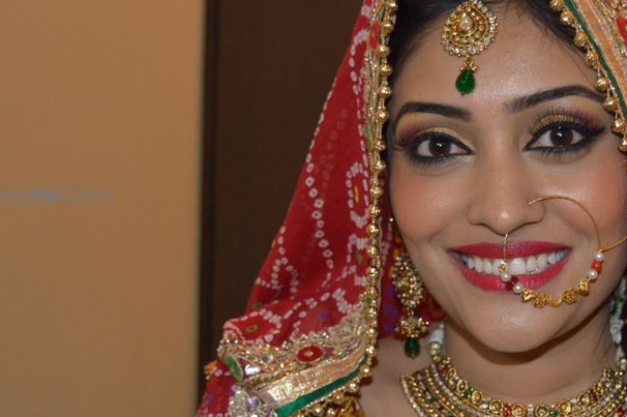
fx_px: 1163
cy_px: 220
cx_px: 421
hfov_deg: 29.9
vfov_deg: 20.3
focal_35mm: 67
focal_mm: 27
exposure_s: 1/60
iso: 1600
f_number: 4
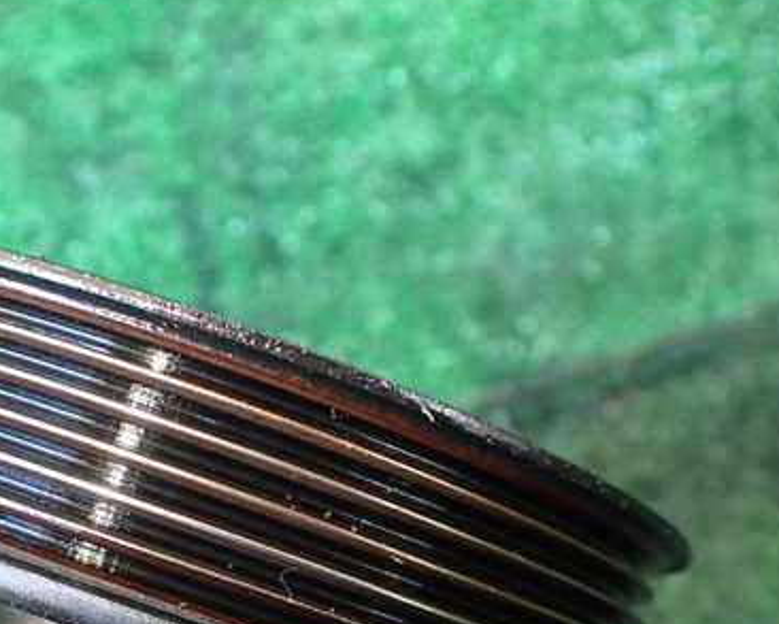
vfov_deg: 31.2
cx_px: 189
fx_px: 1107
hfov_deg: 37.8
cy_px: 415
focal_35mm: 48
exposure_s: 1/100
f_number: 2.3
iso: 800
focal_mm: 5.4
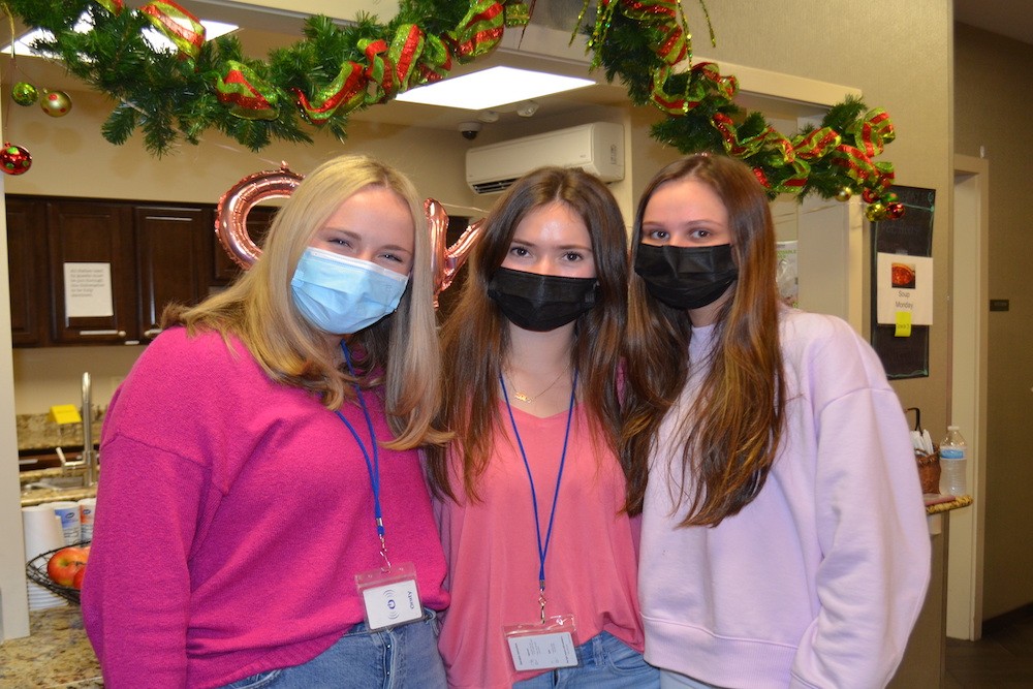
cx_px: 516
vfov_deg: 40.0
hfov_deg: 57.2
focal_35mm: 33
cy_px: 344
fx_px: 947
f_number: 3.8
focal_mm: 22
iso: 500
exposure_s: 1/60
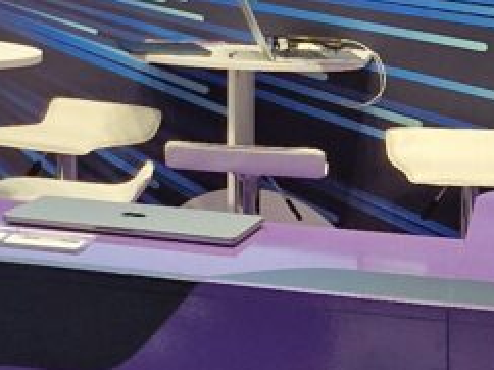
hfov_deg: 11.9
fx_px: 2081
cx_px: -541
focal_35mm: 146
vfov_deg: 10.0
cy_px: -74
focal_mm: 5.4
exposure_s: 1/100
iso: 64
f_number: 1.8
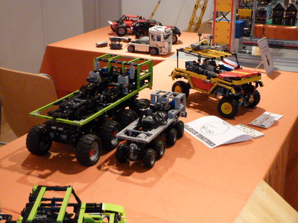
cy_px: 112
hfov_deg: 35.5
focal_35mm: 54
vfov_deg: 27.0
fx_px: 465
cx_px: 149
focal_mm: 9.7
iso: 800
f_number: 3.2
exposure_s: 1/25
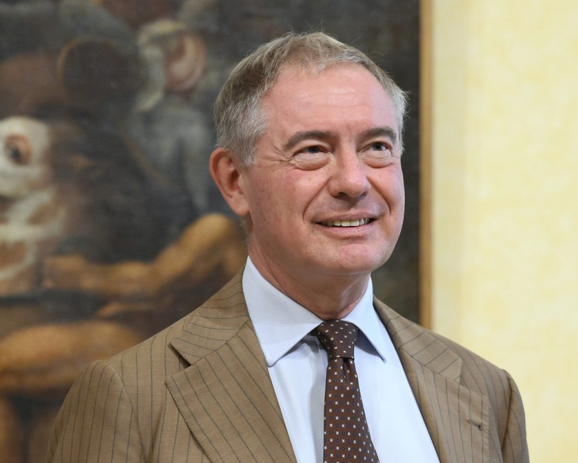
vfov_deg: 12.3
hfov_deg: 15.4
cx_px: 333
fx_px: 2139
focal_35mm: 125
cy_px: 231
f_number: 4
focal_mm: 110
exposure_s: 1/500
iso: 3200
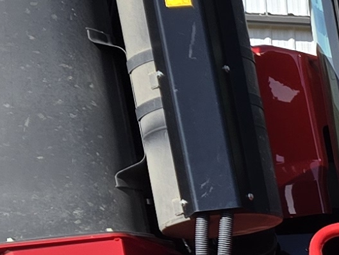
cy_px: 531
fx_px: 1704
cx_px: 811
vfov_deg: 8.1
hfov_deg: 10.0
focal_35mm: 174
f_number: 1.8
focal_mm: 5.4
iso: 25
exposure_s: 1/1718
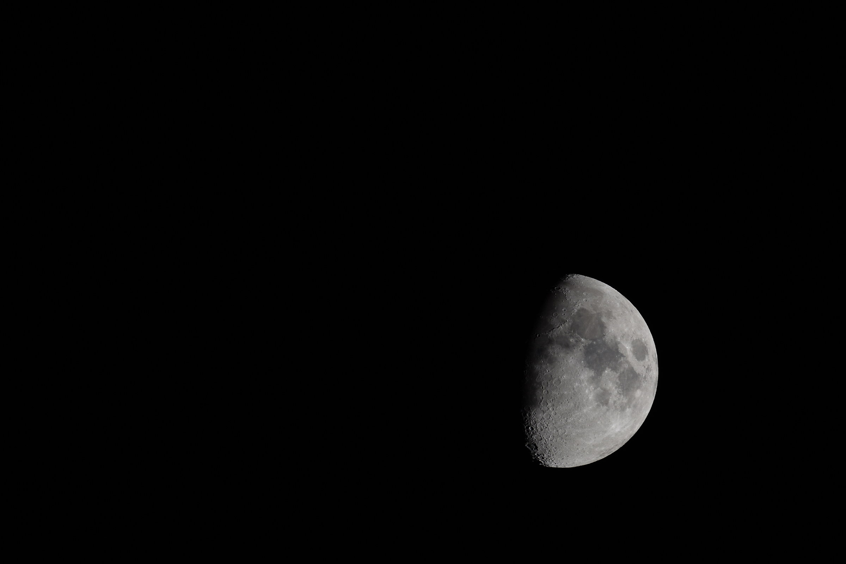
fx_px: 21148
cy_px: 282
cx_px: 423
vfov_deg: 1.5
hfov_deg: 2.3
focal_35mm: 900
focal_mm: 600
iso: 100
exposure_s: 1/80
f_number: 10
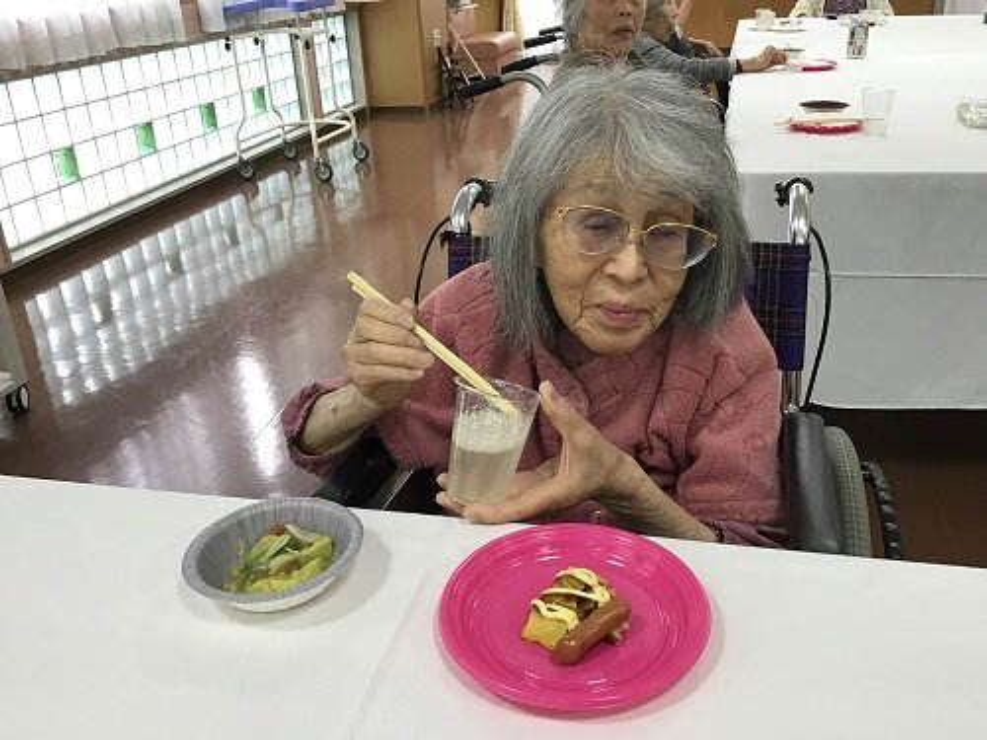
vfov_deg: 45.4
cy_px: 370
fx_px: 884
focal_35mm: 31
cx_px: 494
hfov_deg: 58.4
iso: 40
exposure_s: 1/30
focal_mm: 3.3
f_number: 2.4
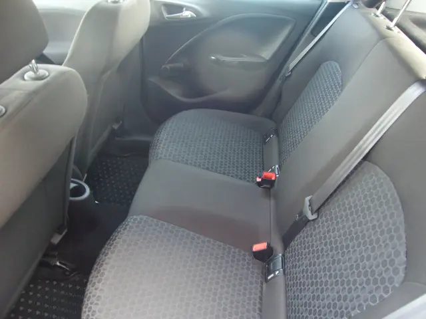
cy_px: 160
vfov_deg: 49.7
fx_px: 345
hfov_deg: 63.4
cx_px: 213
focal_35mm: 28
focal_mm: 4.6
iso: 200
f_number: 2.8
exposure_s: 1/15
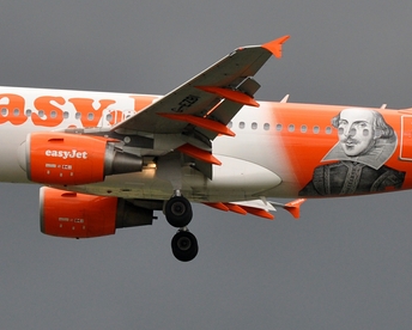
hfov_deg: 3.8
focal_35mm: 515
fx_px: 6287
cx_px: 192
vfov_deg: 3.0
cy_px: 140
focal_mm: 180
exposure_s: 1/500
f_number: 7.1
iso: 400
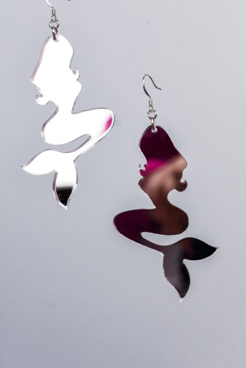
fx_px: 727
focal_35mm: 71
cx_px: 102
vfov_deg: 28.4
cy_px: 154
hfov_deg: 19.2
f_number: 5.6
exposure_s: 1/250
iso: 400
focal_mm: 50
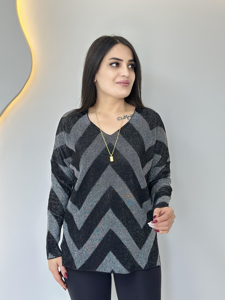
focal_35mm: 48
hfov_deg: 30.3
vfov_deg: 39.7
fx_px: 416
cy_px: 150
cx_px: 112
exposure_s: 1/100
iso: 100
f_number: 1.78
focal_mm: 6.86
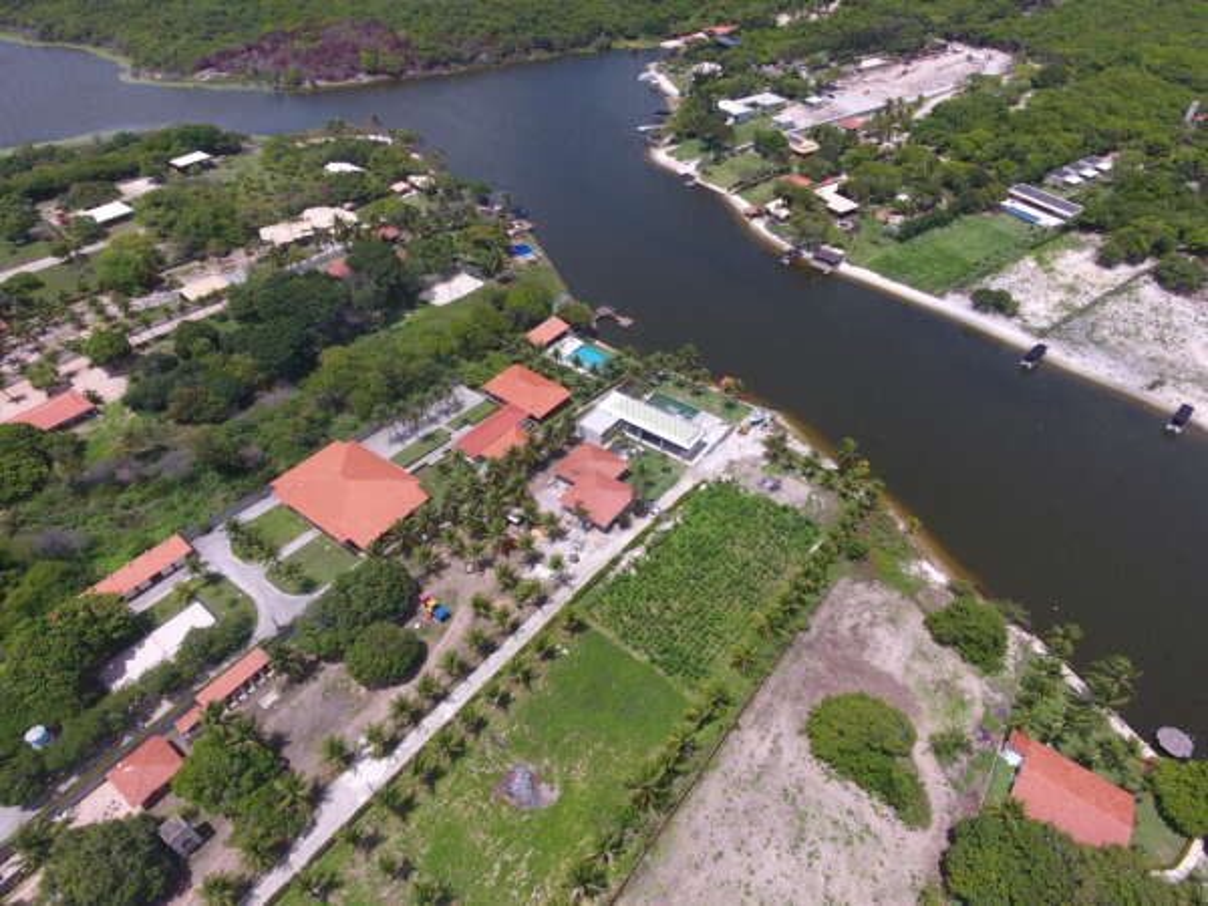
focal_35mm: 20
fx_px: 698
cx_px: 604
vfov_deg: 66.0
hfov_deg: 81.7
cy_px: 453
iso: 100
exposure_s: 1/1008
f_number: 2.8
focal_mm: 3.61
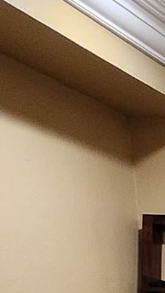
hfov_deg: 7.1
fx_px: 823
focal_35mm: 106
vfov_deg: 16.9
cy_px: 515
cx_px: 732
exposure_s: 1/60
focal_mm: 1.74
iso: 250
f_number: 2.2
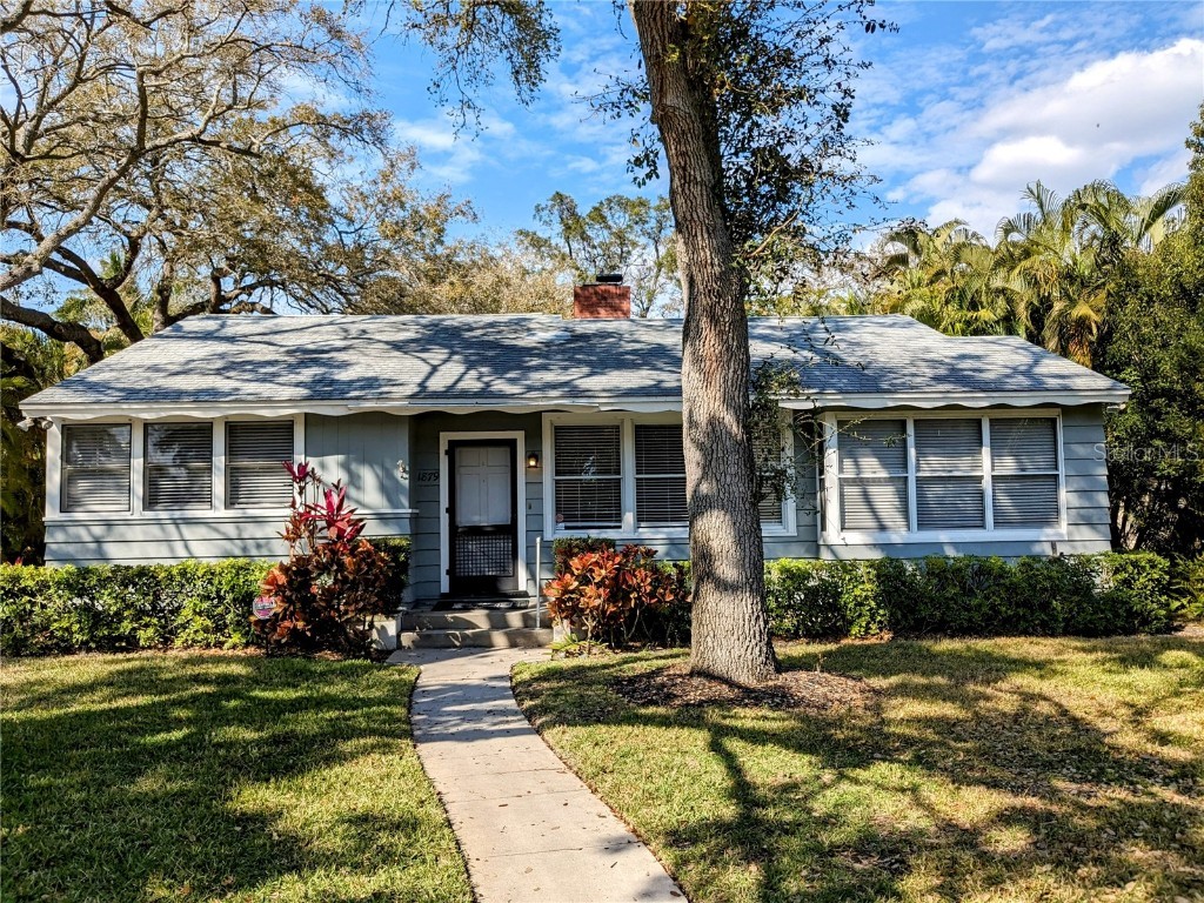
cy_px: 452
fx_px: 939
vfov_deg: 51.4
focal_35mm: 27
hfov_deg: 65.3
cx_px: 602
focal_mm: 4.38
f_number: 1.73
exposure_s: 1/2924
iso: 58
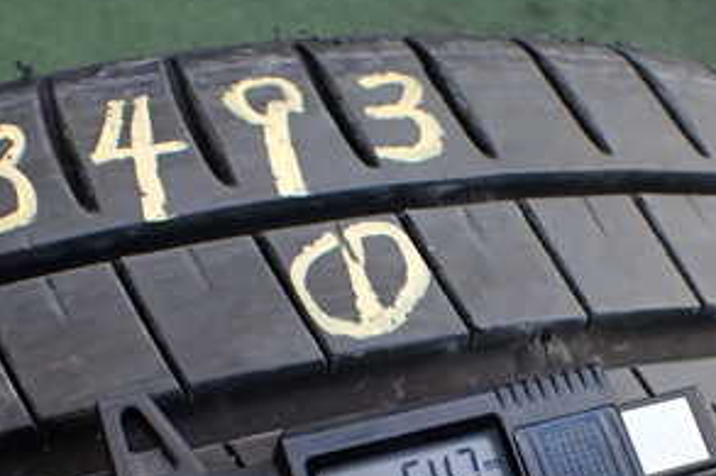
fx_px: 1272
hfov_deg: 31.3
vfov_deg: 20.7
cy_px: 435
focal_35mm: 64
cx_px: 457
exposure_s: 1/125
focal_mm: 5.4
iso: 200
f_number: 2.3
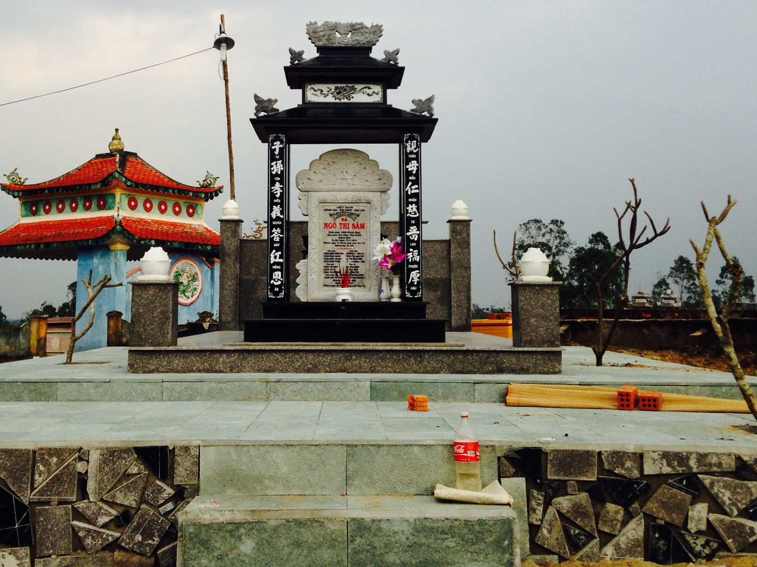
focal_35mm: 49
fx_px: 1071
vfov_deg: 29.5
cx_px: 346
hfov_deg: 38.9
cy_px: 211
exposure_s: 1/714
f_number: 2.4
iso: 50
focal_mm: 4.12
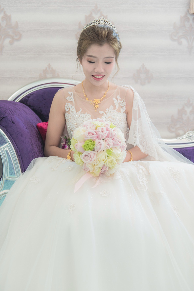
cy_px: 146
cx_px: 97
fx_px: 387
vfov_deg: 41.1
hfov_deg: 28.1
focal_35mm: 48
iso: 800
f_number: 3.2
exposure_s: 1/60
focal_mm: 48
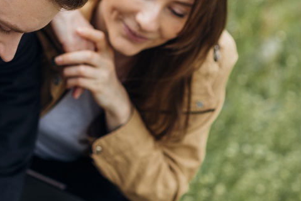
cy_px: 91
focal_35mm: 219
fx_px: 1832
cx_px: -1
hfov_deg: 9.3
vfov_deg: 6.3
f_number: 3.2
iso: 100
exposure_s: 1/640
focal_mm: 105
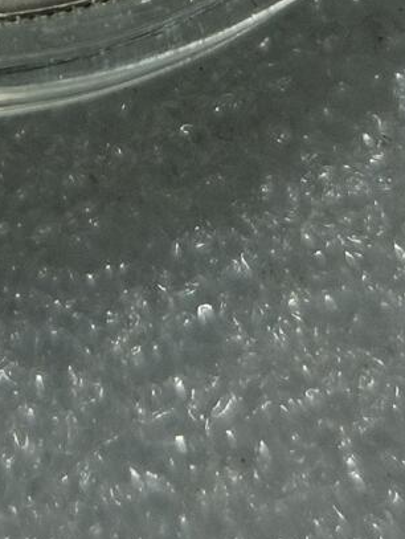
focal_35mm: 243
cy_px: -614
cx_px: -87
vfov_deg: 7.7
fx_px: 3785
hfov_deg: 6.1
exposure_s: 1/125
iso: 50
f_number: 1.9
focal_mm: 6.67
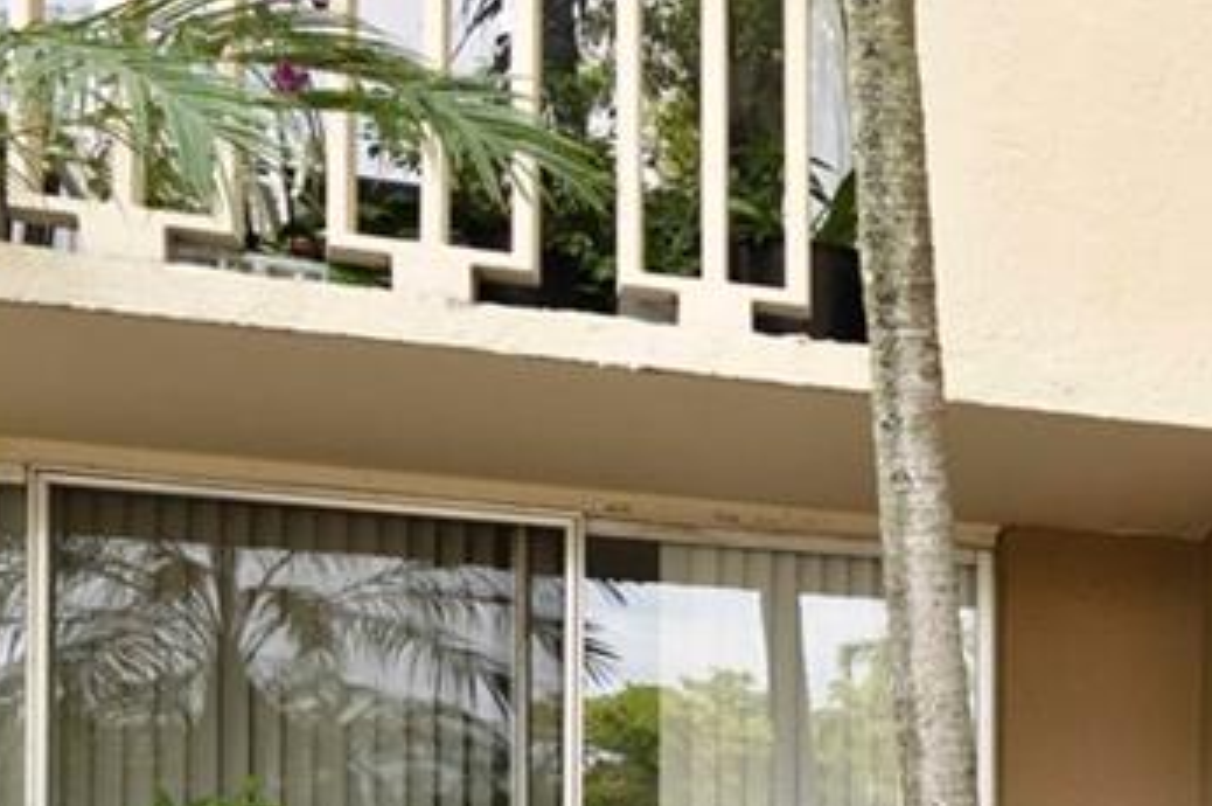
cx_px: 2028
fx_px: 2489
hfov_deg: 21.0
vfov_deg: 17.4
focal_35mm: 74
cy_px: 1016
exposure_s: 1/200
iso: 100
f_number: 4.5
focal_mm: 16
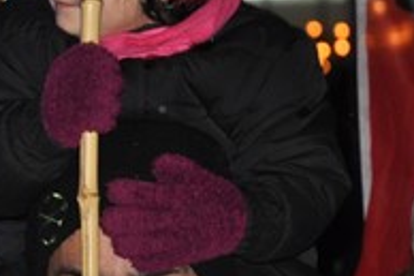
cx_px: 30
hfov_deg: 3.9
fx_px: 6051
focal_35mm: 527
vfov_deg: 2.6
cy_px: 199
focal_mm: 105
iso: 800
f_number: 5.6
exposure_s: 1/60
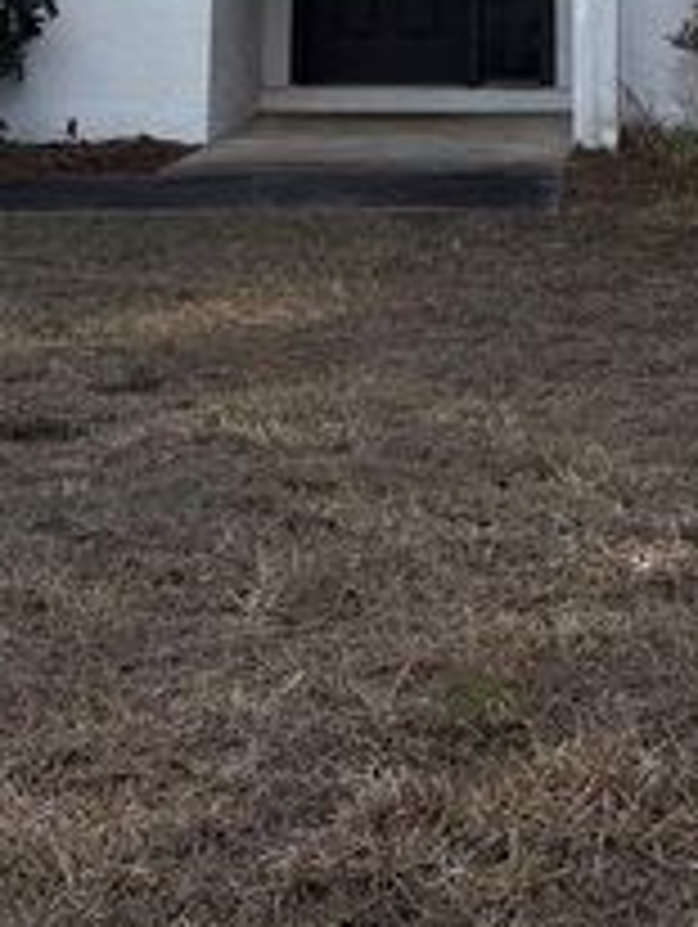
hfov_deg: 17.5
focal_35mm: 84
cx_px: 513
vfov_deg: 19.8
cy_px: -506
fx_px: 2254
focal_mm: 5.96
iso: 50
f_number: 1.6
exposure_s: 1/2747
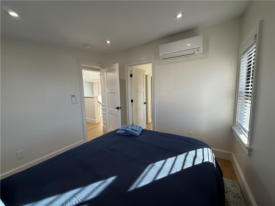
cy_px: 103
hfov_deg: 102.1
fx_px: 111
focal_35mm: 14
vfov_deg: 85.7
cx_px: 138
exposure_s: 1/120
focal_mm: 2.22
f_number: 2.2
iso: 64
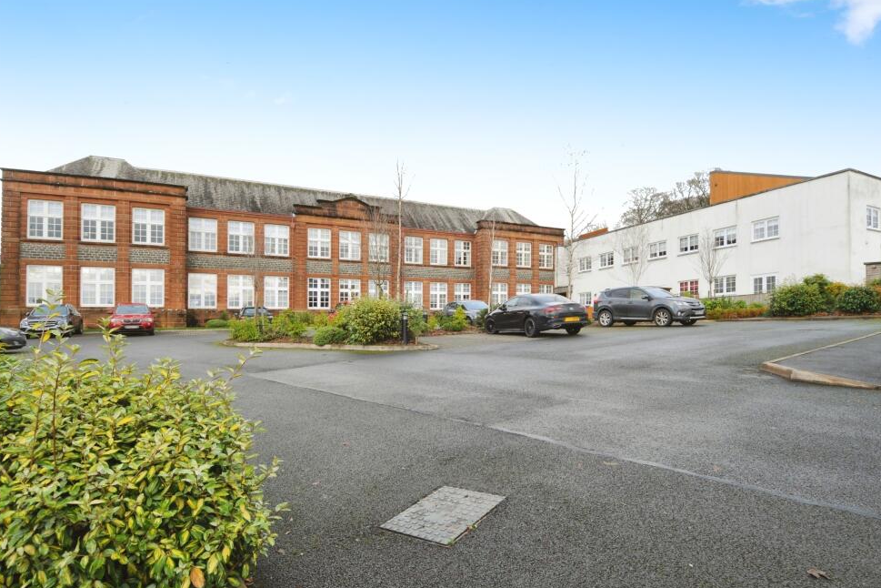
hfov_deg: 86.9
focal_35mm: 19
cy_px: 305
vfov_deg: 64.5
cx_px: 452
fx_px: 465
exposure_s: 1/50
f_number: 7.1
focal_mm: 12
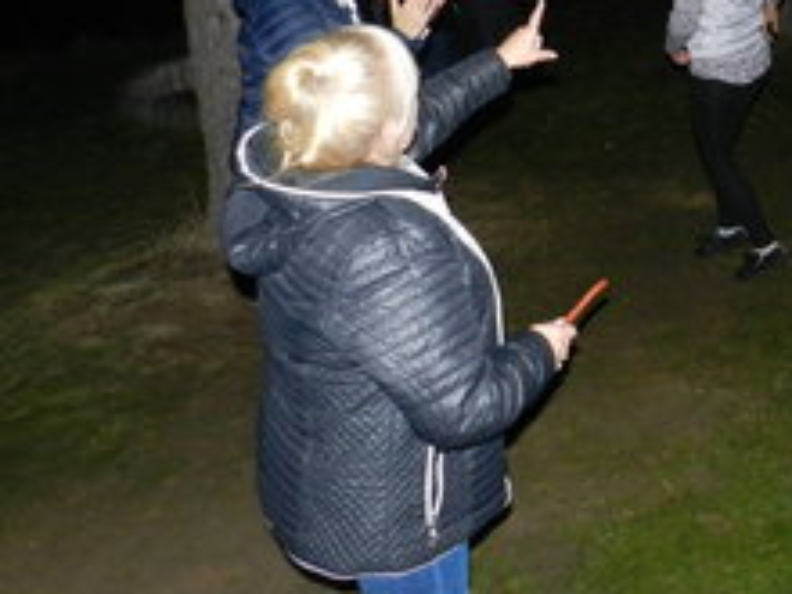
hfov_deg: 37.1
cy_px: 79
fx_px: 1075
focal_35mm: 47
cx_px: 752
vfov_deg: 29.8
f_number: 3.4
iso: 400
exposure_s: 1/30
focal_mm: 4
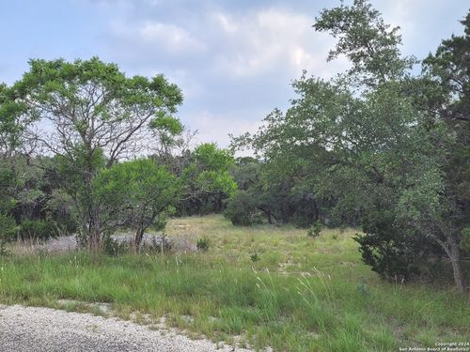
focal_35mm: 26
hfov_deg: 67.3
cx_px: 235
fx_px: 353
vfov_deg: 53.1
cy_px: 176
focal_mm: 5.4
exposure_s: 1/2066
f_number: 1.8
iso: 40
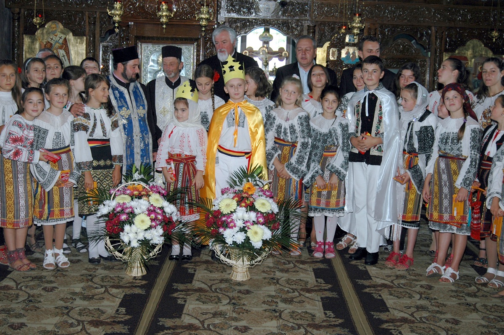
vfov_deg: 25.7
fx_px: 734
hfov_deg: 37.9
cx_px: 252
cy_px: 168
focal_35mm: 52
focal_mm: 35
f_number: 4
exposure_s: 1/60
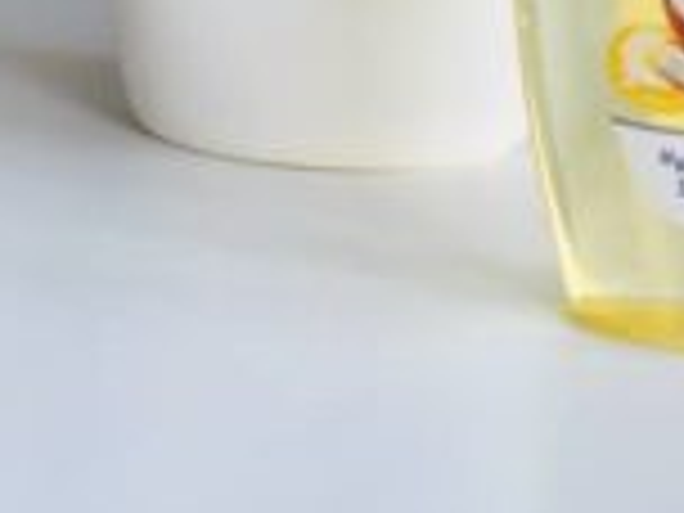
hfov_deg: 7.3
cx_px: 198
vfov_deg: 5.3
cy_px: -783
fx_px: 5394
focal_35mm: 273
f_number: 2.4
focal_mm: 6
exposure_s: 1/60
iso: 40
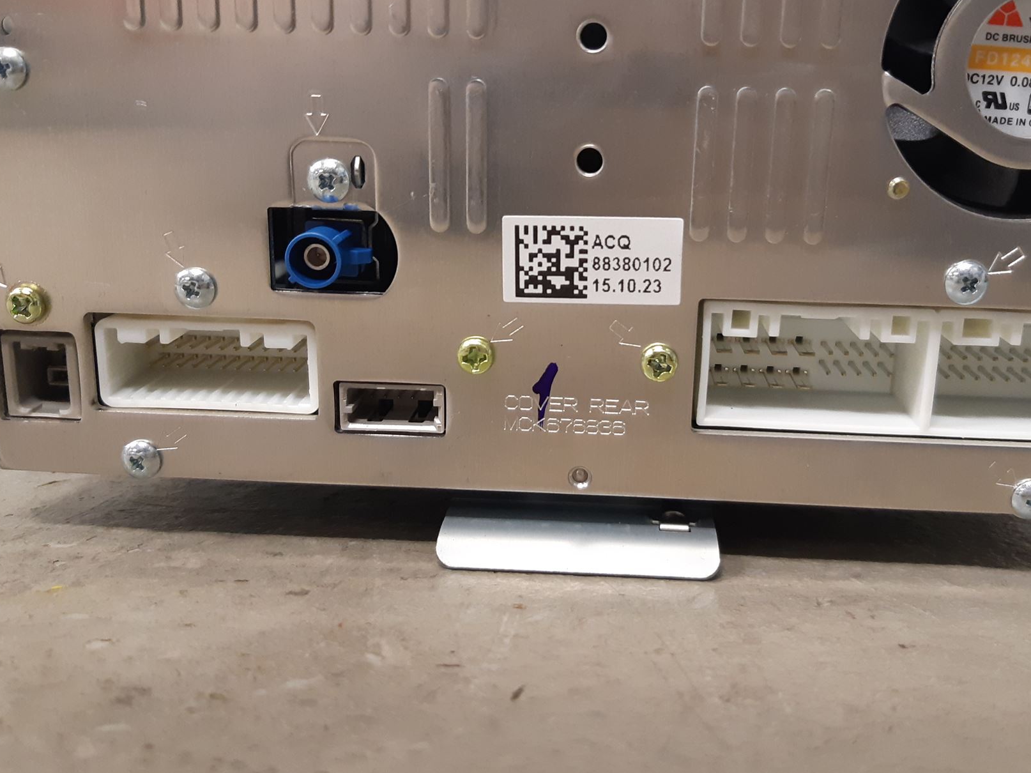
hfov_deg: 55.2
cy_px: 364
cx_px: 573
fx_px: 983
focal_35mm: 33
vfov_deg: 42.9
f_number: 1.7
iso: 200
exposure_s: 1/50
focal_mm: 3.93
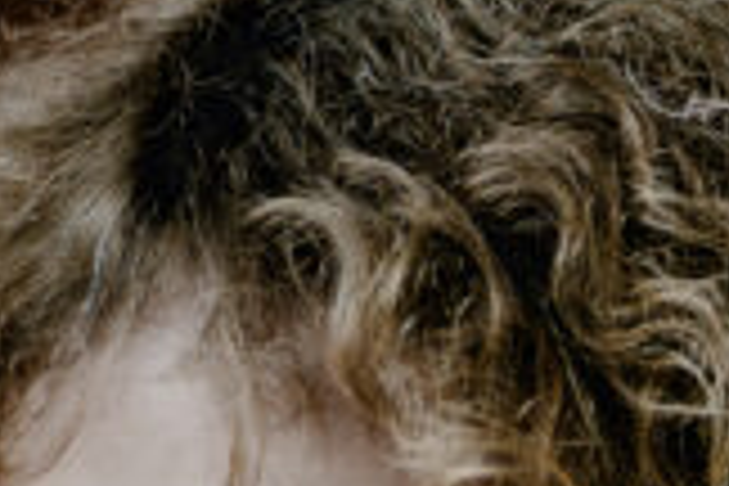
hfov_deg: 3.8
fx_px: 10853
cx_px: 1310
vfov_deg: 2.5
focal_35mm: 536
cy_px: 1181
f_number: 2
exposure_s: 1/200
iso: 320
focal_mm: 85
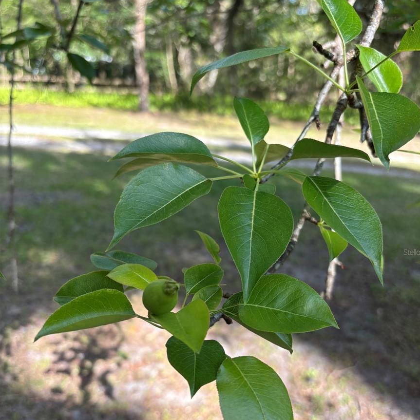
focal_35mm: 32
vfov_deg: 50.8
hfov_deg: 51.1
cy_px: 252
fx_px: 439
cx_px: 219
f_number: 1.6
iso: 50
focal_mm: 5.96
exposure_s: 1/426
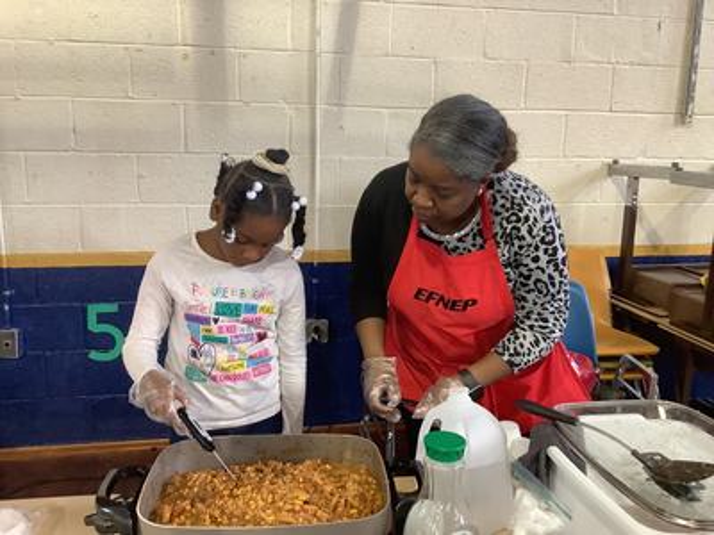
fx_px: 639
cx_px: 357
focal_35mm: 31
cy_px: 268
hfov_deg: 58.4
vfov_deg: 45.4
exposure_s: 1/50
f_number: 2.4
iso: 320
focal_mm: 3.3
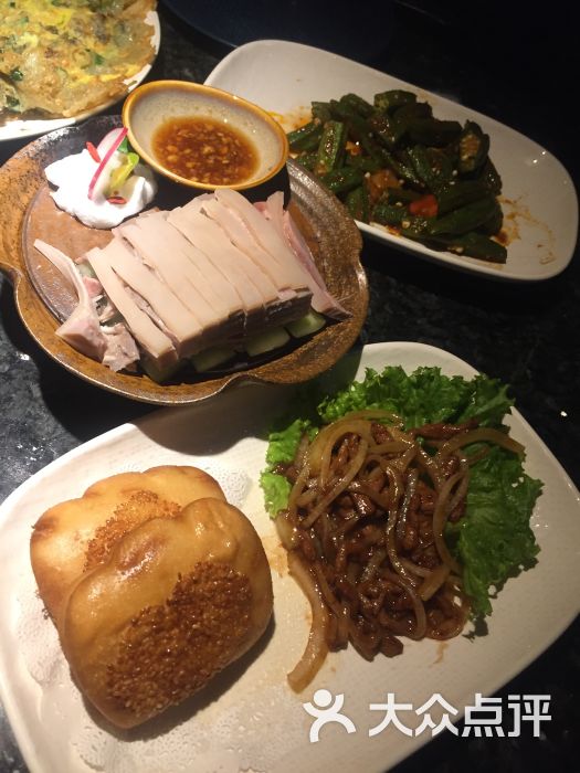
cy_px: 386
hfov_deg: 48.2
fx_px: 648
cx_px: 290
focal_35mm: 29
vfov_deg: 61.7
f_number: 2.2
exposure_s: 1/33
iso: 64
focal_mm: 4.15
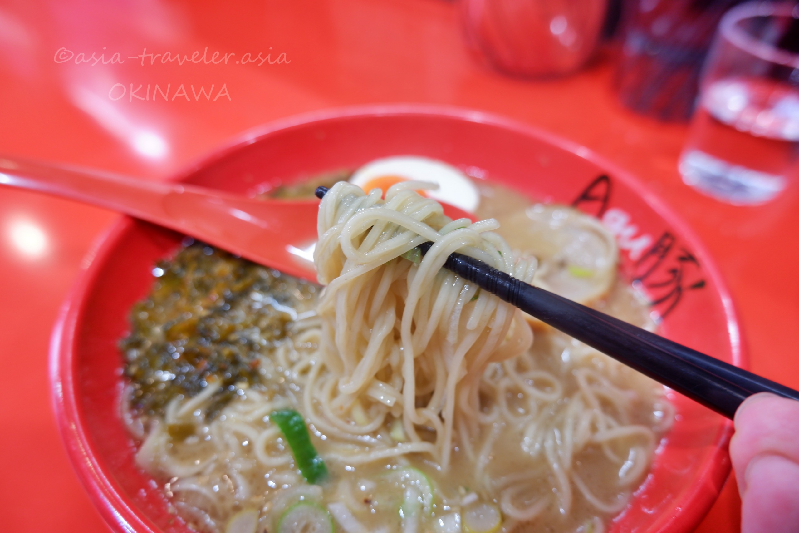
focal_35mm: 23
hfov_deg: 76.1
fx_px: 510
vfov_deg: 55.1
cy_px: 266
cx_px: 400
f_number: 3.5
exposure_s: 1/25
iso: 250
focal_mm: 15
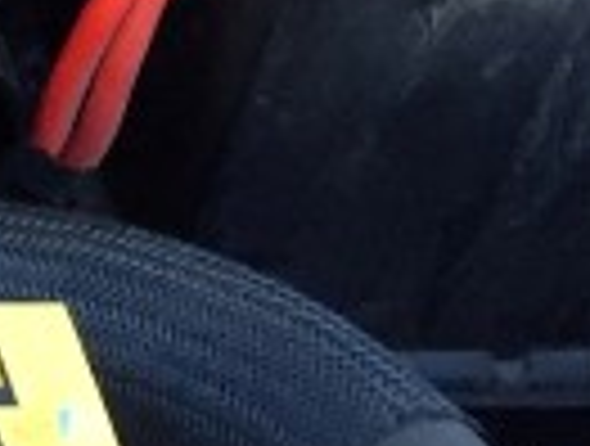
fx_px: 3863
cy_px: -63
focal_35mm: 226
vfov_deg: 6.6
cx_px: -1437
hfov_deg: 7.3
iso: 40
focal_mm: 4.15
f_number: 2.2
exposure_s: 1/30
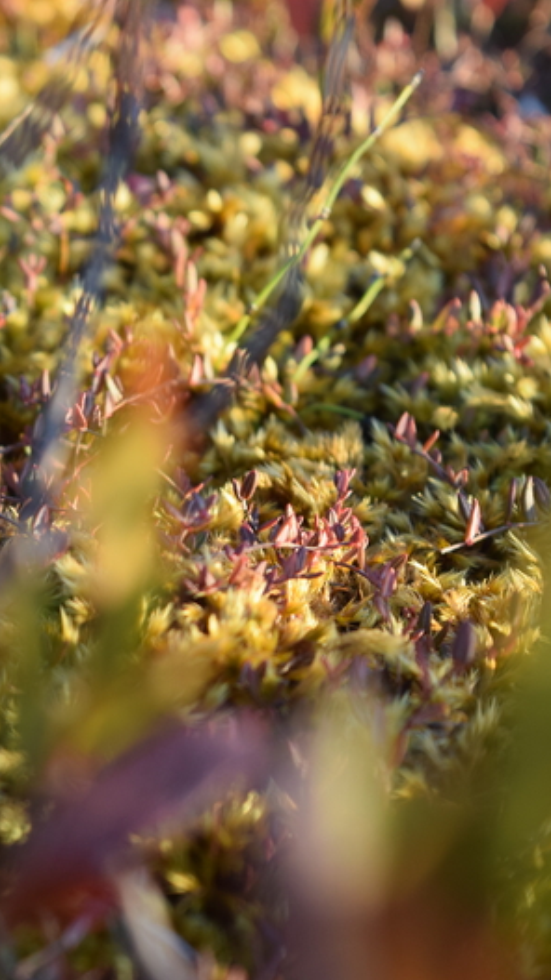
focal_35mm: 124
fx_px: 3224
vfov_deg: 17.3
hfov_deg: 9.6
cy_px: 490
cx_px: -166
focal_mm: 52
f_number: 5.6
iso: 400
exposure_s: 1/125
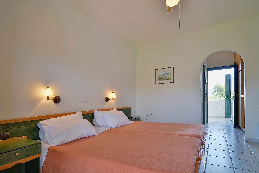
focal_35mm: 18
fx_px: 126
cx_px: 131
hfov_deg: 91.5
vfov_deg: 68.8
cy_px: 87
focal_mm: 11
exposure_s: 1/25
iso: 100
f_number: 6.3
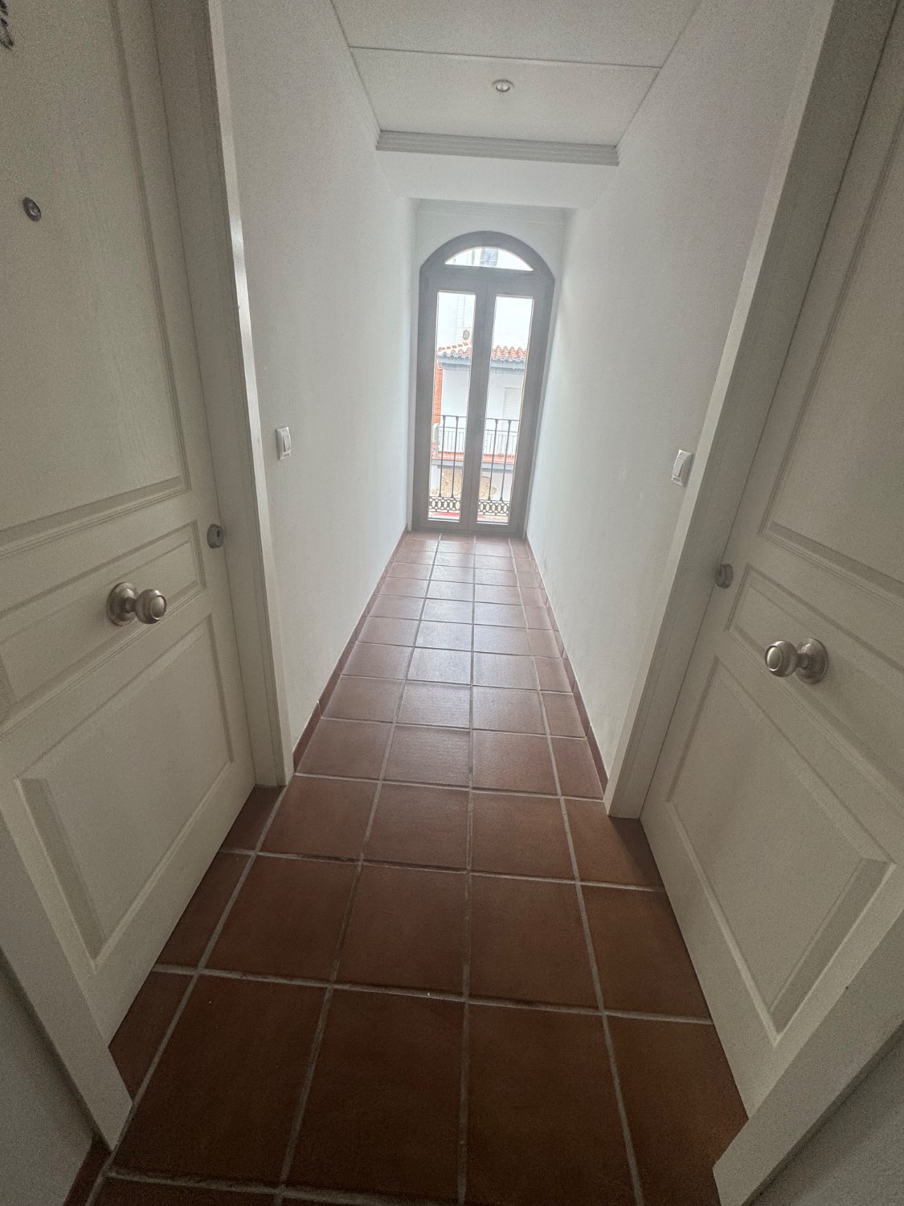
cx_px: 452
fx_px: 487
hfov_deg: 85.7
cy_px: 603
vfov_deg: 102.1
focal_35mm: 14
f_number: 2.2
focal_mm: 2.22
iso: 100
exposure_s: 1/100
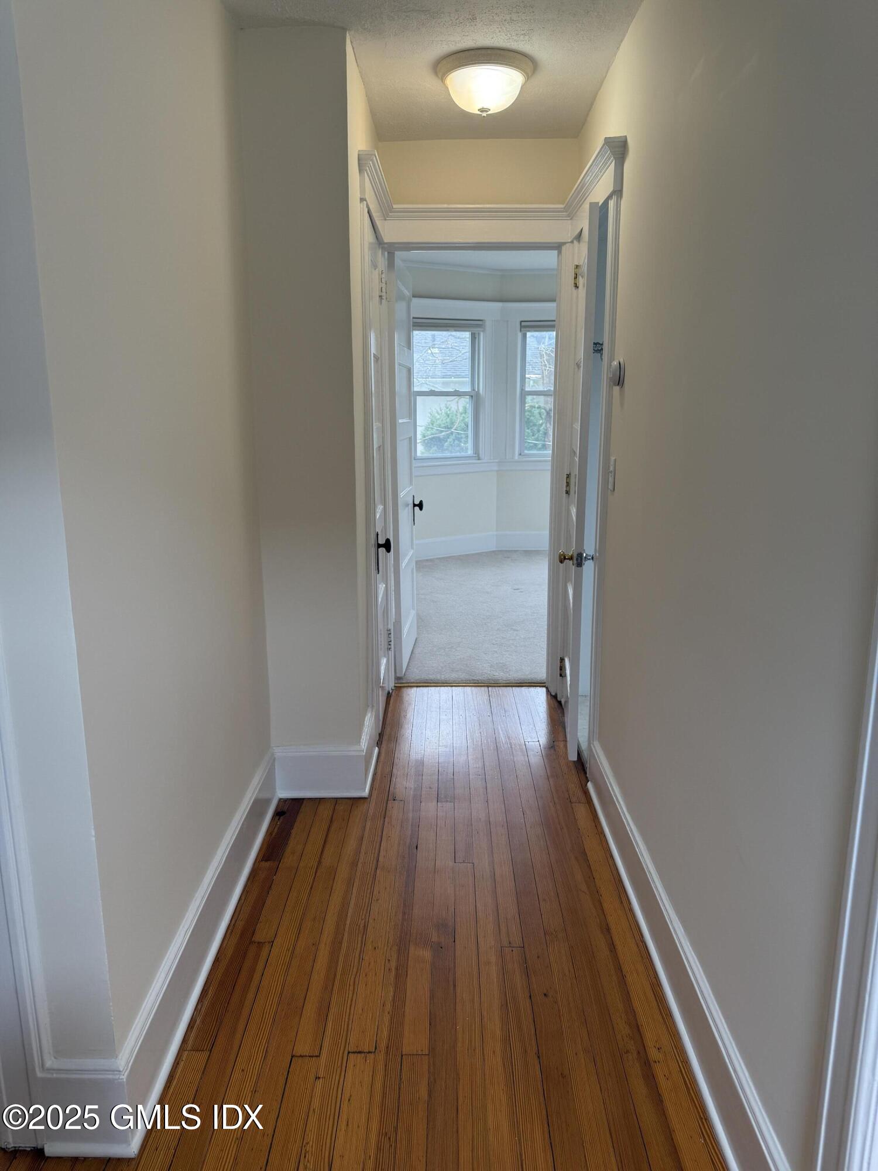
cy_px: 586
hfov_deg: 56.8
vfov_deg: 71.6
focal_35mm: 24
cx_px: 439
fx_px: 812
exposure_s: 1/130
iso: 80
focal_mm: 6.76
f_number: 1.78
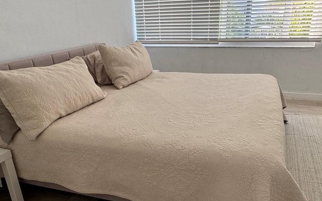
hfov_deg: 61.2
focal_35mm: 31
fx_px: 272
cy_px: 133
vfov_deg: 40.2
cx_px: 165
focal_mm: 2.22
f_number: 2.2
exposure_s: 1/99
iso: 160
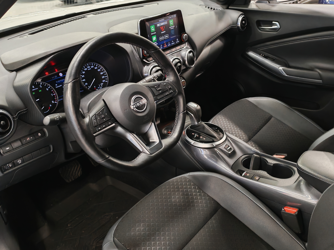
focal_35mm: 33
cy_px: 125
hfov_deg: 55.4
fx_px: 318
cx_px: 167
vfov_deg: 42.9
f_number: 1.9
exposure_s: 1/50
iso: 1122
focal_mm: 6.12
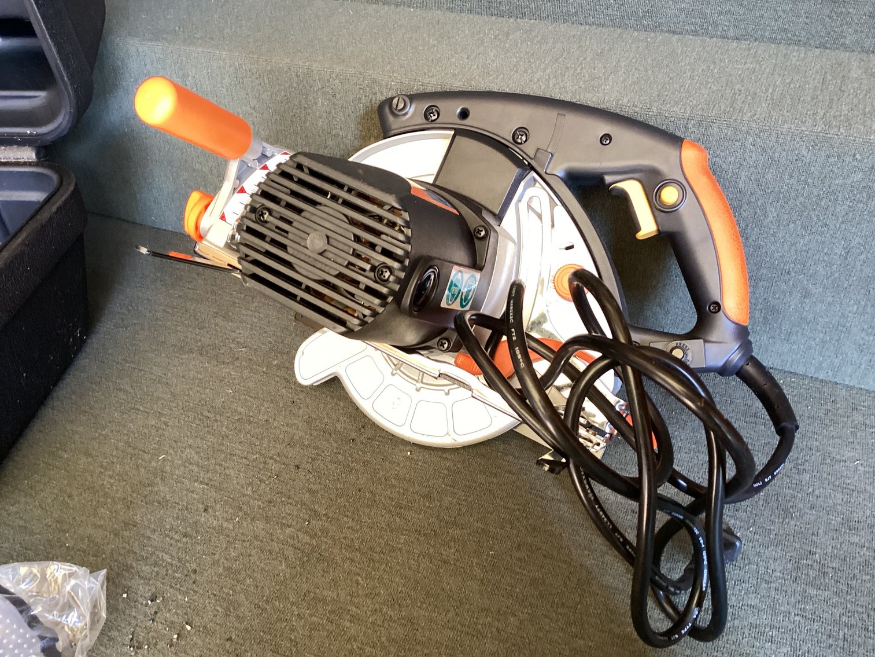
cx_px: 438
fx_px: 784
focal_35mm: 31
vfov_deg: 45.4
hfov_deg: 58.3
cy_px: 328
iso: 200
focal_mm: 3.3
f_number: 2.4
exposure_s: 1/50
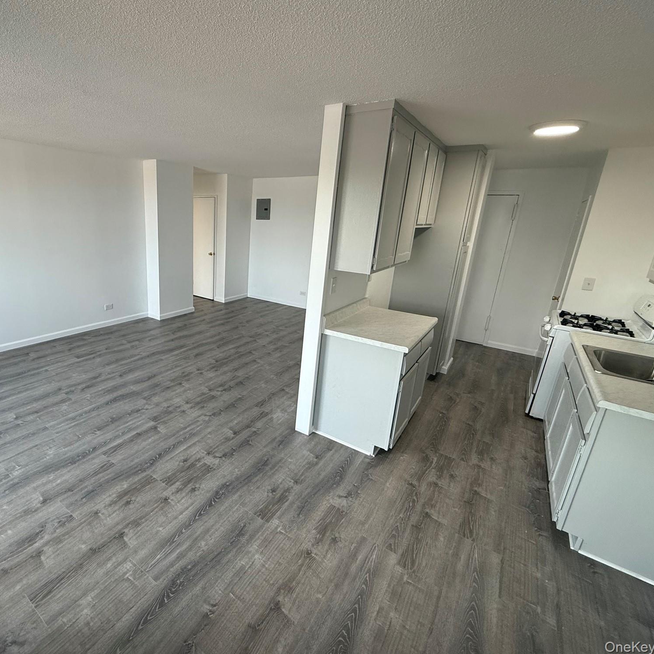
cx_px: 245
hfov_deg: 82.4
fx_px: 363
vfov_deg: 84.0
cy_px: 321
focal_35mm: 17
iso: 125
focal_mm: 2.22
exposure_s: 1/120
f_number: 2.2
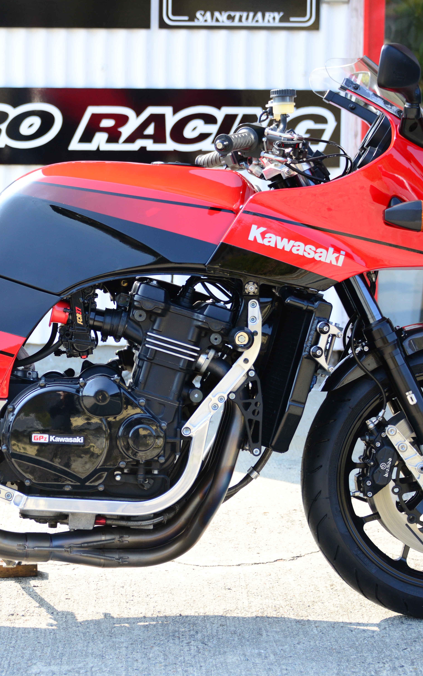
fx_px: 2324
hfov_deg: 10.4
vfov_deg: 16.6
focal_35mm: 126
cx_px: 83
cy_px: 337
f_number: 5
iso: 400
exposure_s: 1/400
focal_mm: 82
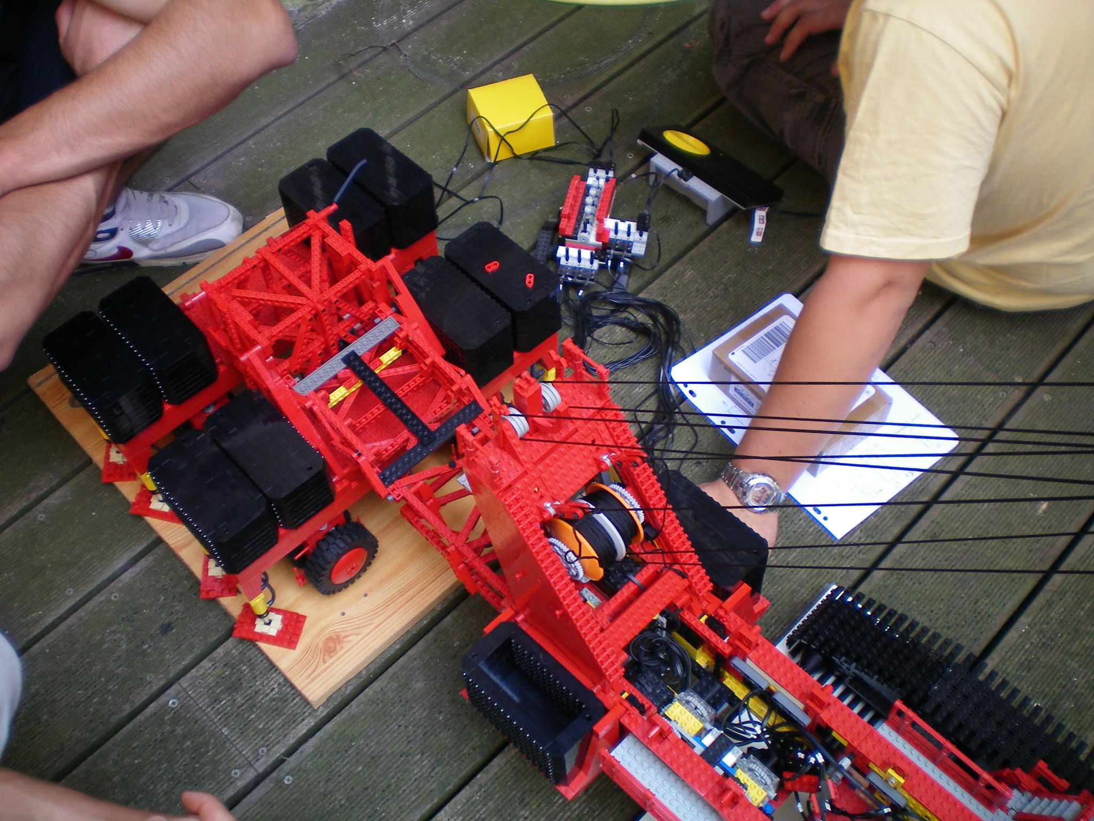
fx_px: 1201
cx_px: 547
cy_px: 410
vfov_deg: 37.7
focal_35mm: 38
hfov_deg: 49.0
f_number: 3.1
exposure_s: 1/60
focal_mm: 6.3
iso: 64
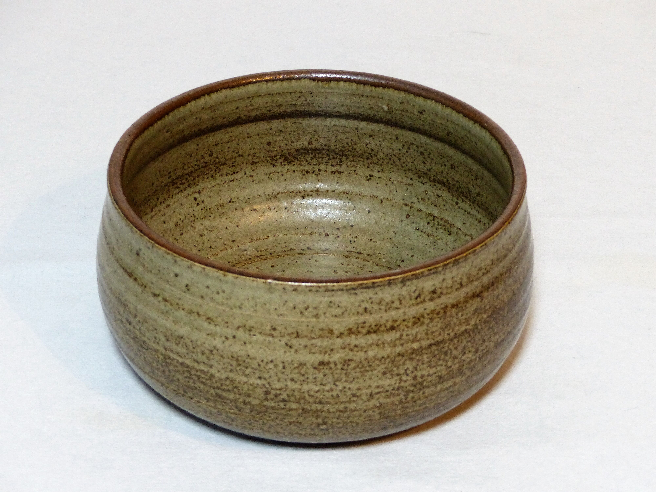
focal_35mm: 89
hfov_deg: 22.0
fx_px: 1687
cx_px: 328
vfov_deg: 16.6
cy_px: 246
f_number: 2.8
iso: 400
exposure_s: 1/25
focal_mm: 15
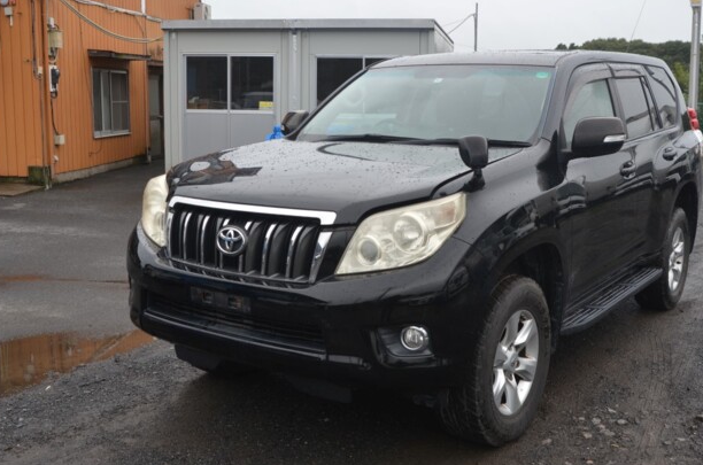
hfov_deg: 48.5
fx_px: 779
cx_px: 377
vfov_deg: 33.2
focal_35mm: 40
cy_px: 220
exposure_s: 1/250
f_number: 8
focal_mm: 24
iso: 200
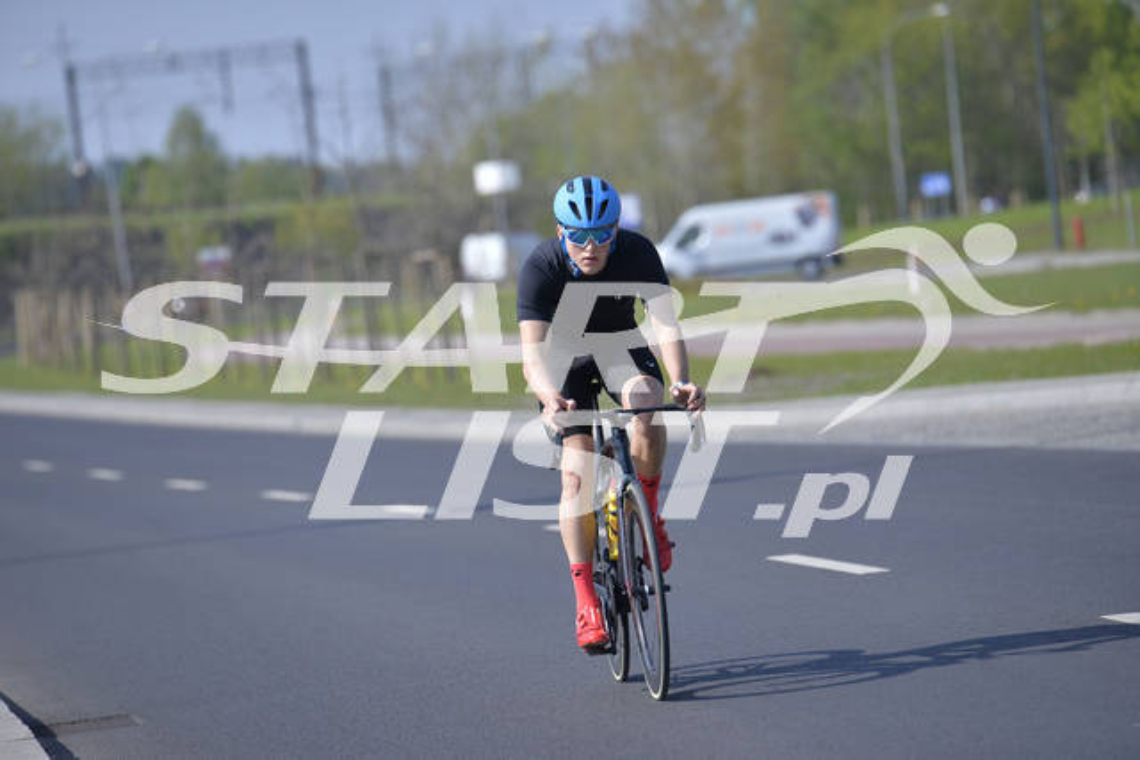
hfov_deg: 10.3
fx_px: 6334
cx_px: 570
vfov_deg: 6.9
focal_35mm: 200
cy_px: 380
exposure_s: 1/4000
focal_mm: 200
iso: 200
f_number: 4
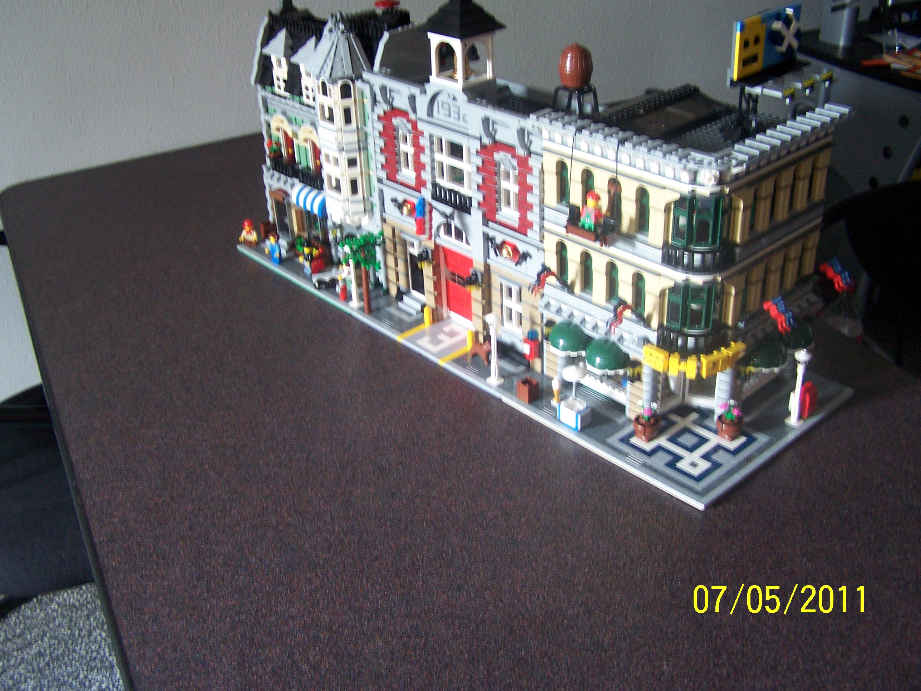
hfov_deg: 49.0
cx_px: 460
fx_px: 1011
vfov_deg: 37.7
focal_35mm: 38
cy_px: 346
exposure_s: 1/6
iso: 140
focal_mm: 6.3
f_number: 2.8
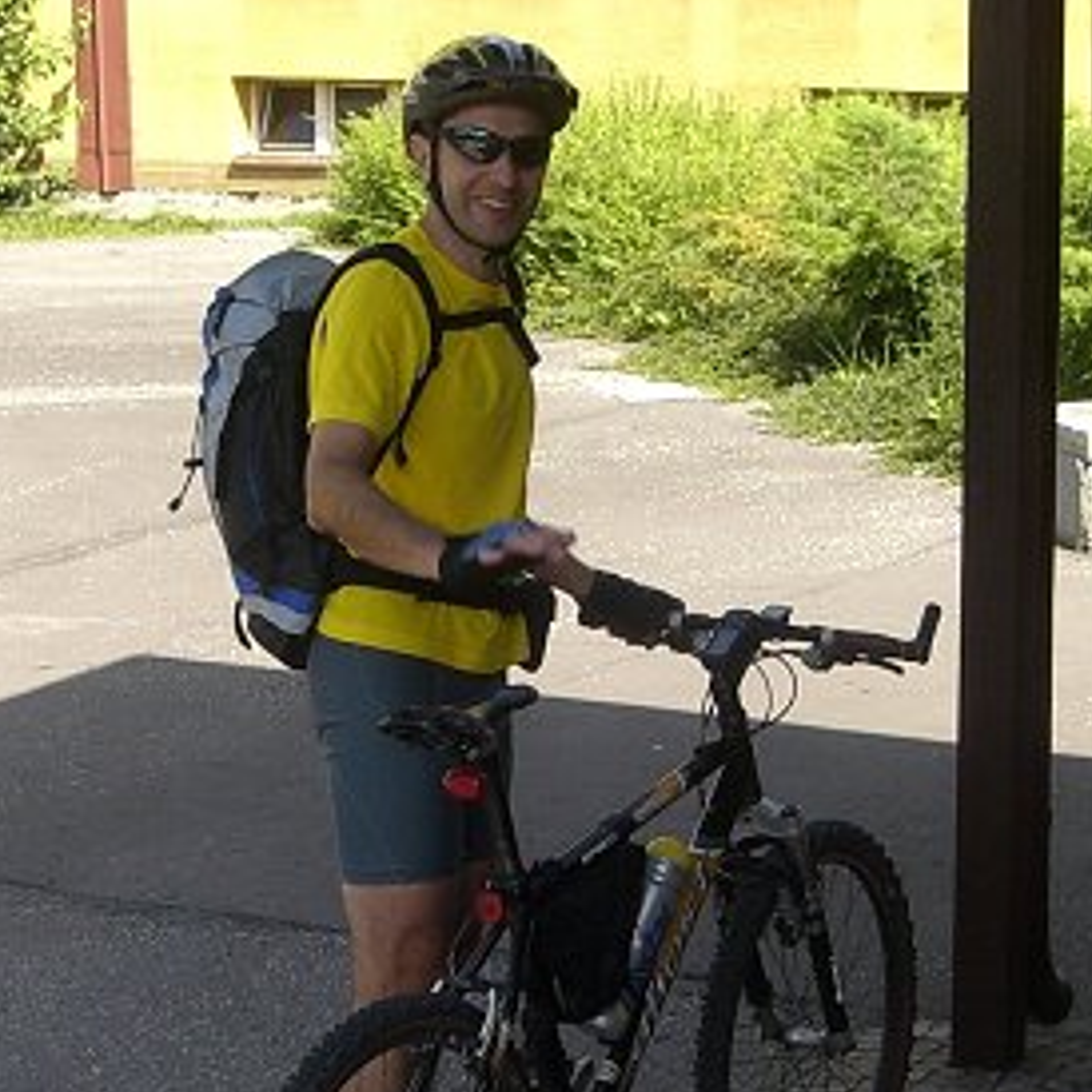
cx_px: 550
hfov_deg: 17.7
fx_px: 3498
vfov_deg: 17.6
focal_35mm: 98
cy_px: 841
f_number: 4.4
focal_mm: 6.3
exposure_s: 1/250
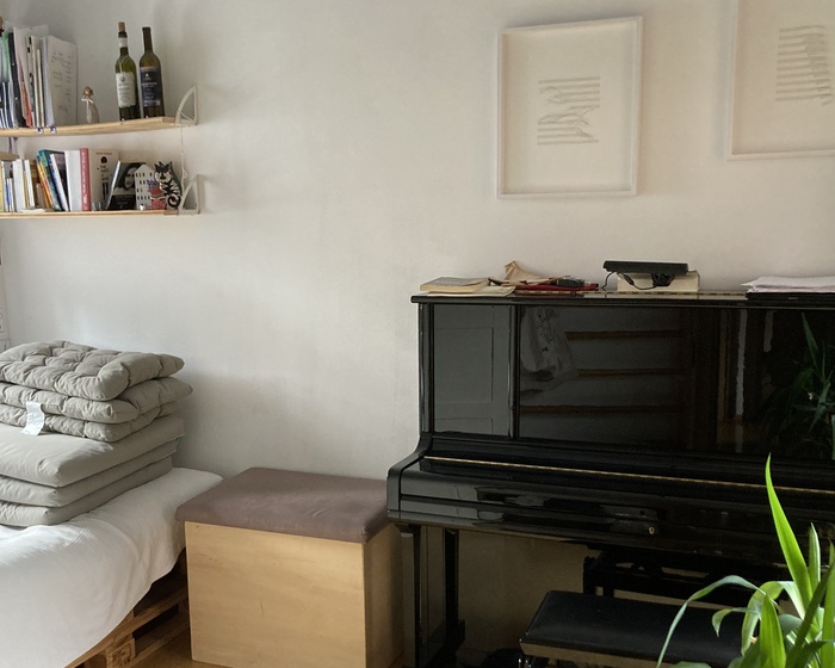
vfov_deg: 37.1
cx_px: 363
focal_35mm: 40
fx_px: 989
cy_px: 415
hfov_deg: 45.7
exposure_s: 1/60
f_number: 1.8
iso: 200
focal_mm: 3.99
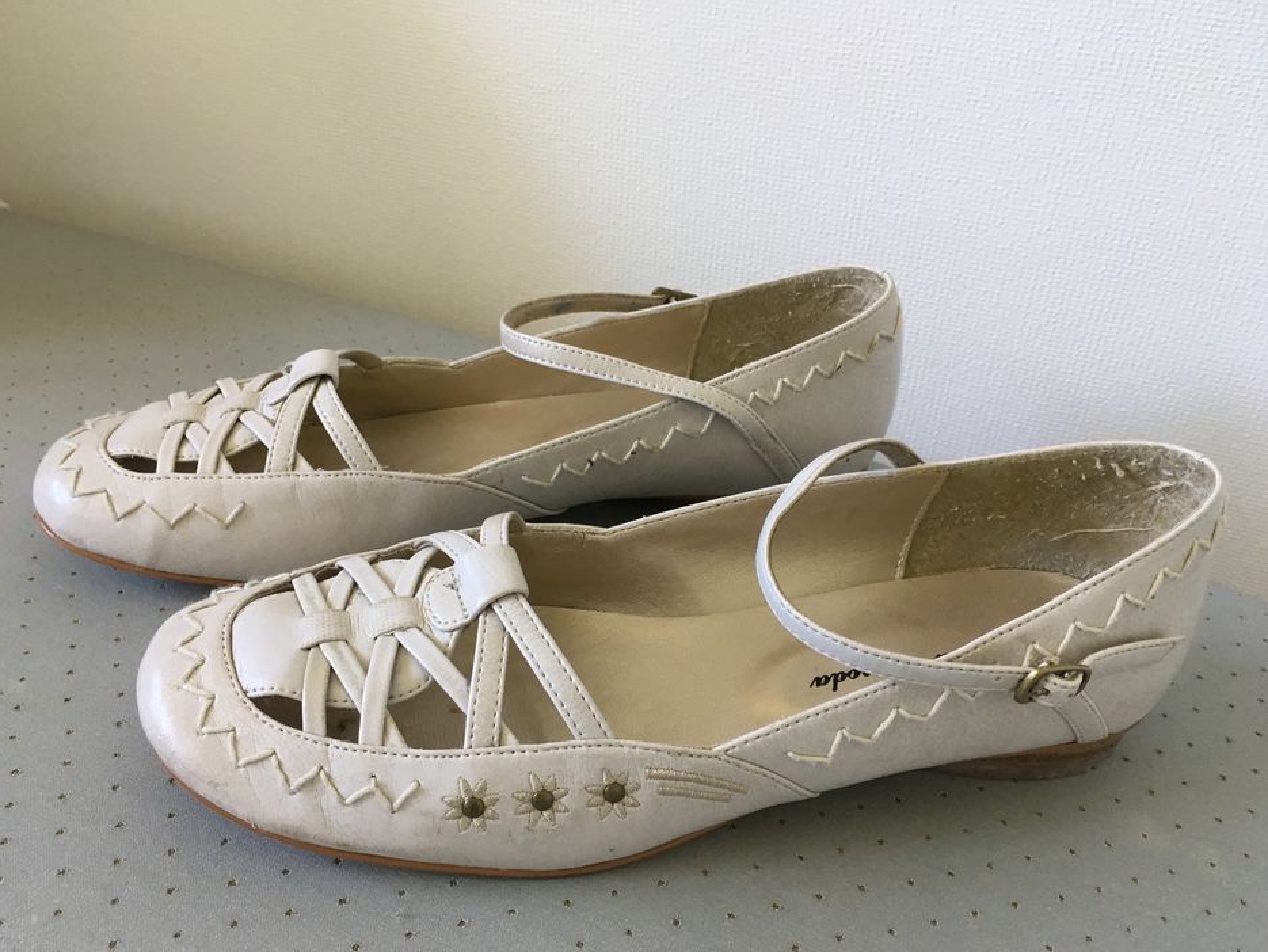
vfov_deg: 45.4
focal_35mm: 31
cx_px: 612
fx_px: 1136
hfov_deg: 58.3
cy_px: 506
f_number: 2.2
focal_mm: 4.15
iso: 100
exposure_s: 1/33
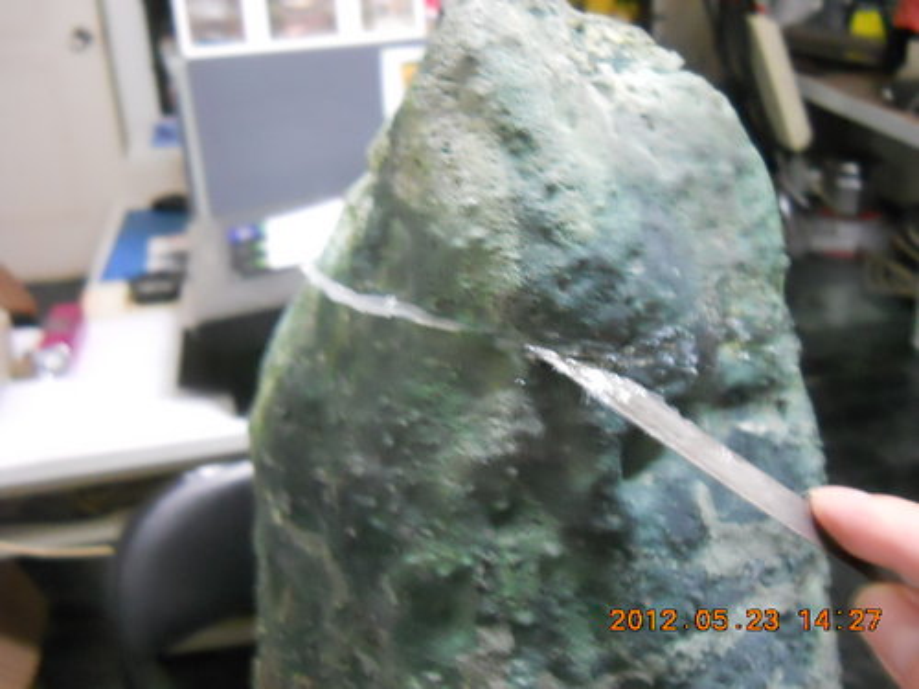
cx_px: 460
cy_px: 344
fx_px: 1088
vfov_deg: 35.1
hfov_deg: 45.8
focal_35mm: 41
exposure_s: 1/8
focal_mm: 6.72
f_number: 3.1
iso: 800
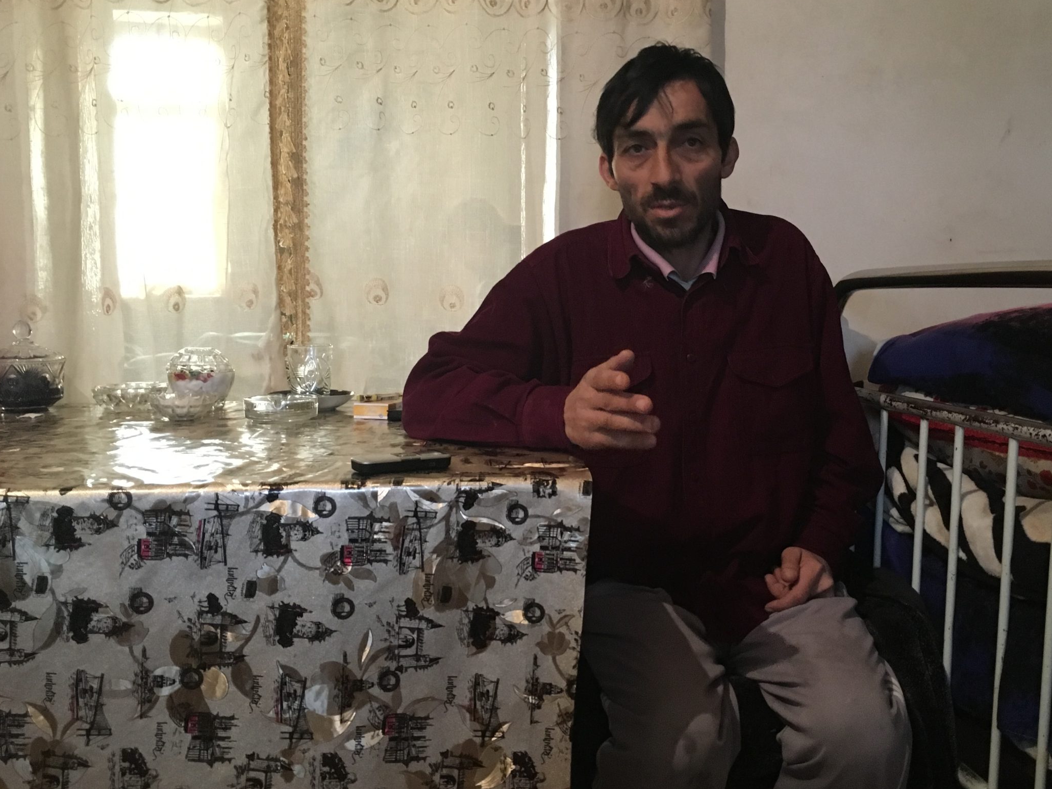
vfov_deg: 39.6
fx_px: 1094
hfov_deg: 51.2
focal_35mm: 36
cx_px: 585
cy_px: 370
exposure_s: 1/17
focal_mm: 4.15
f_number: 2.2
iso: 200
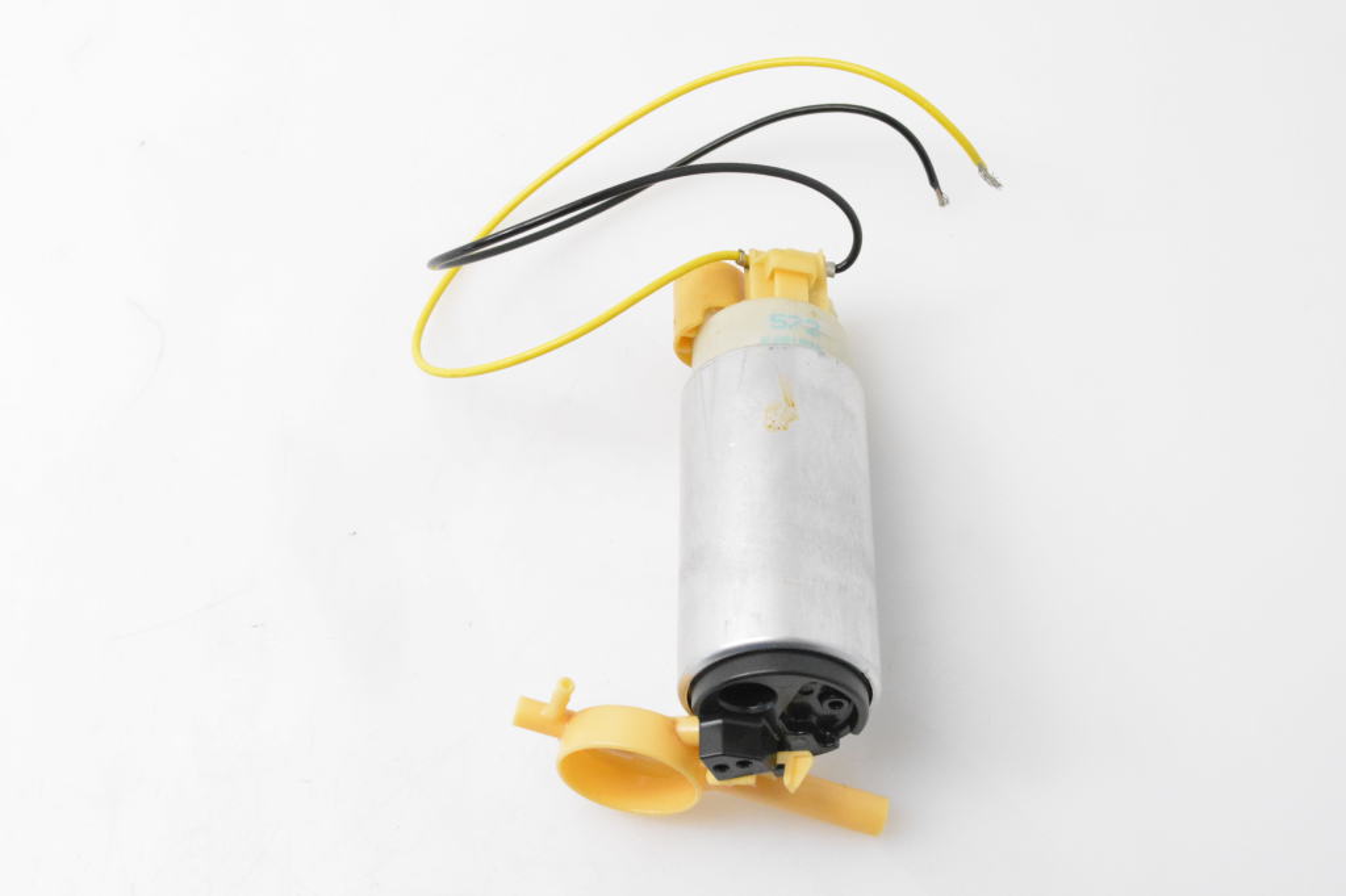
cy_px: 448
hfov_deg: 36.9
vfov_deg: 25.0
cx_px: 673
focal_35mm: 54
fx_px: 2018
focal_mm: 36
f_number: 10
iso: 6400
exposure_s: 1/200
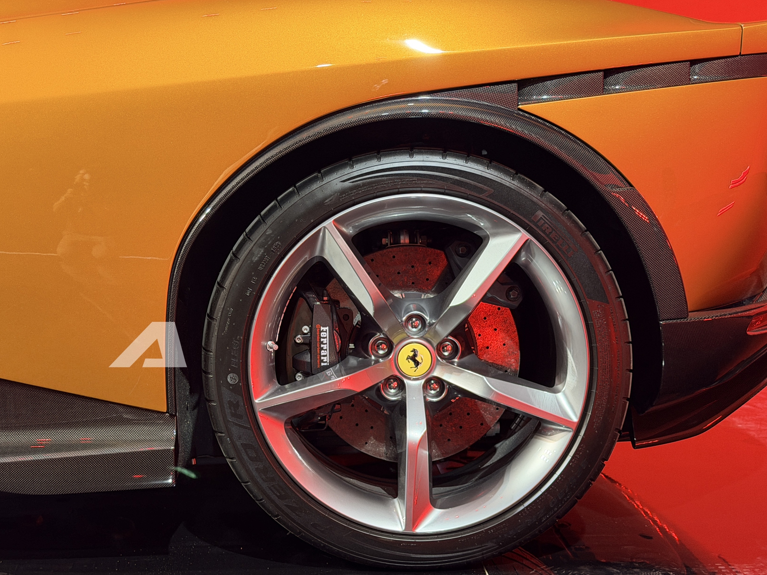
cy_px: 255
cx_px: 308
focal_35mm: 59
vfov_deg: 24.8
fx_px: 1307
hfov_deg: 32.6
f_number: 1.78
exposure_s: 1/88
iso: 125
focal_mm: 6.76
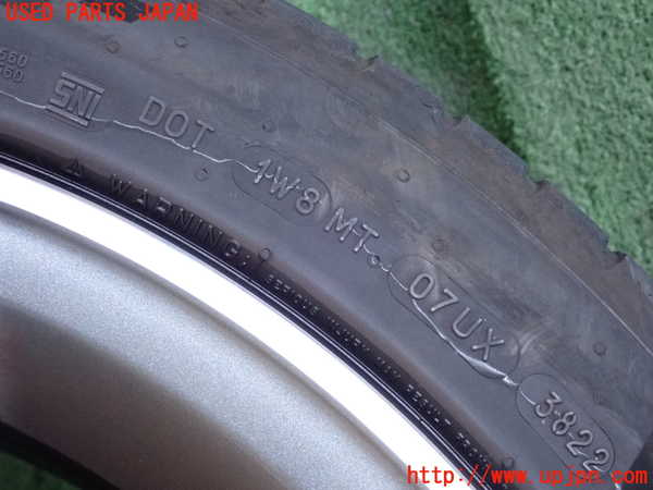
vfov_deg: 15.7
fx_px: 1773
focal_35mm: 94
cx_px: 326
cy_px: 245
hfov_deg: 20.9
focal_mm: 16.79
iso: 1250
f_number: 4.7
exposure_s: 1/125
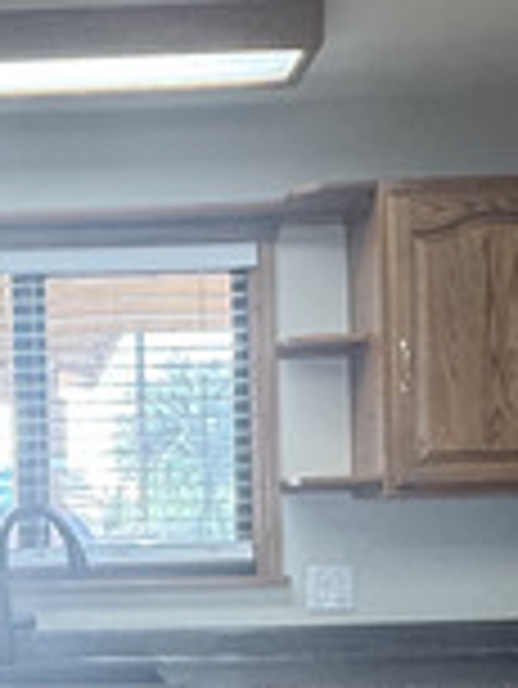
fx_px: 1454
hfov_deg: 19.5
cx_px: -23
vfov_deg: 26.1
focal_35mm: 73
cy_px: 558
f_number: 2.2
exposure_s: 1/120
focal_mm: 2.22
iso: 250
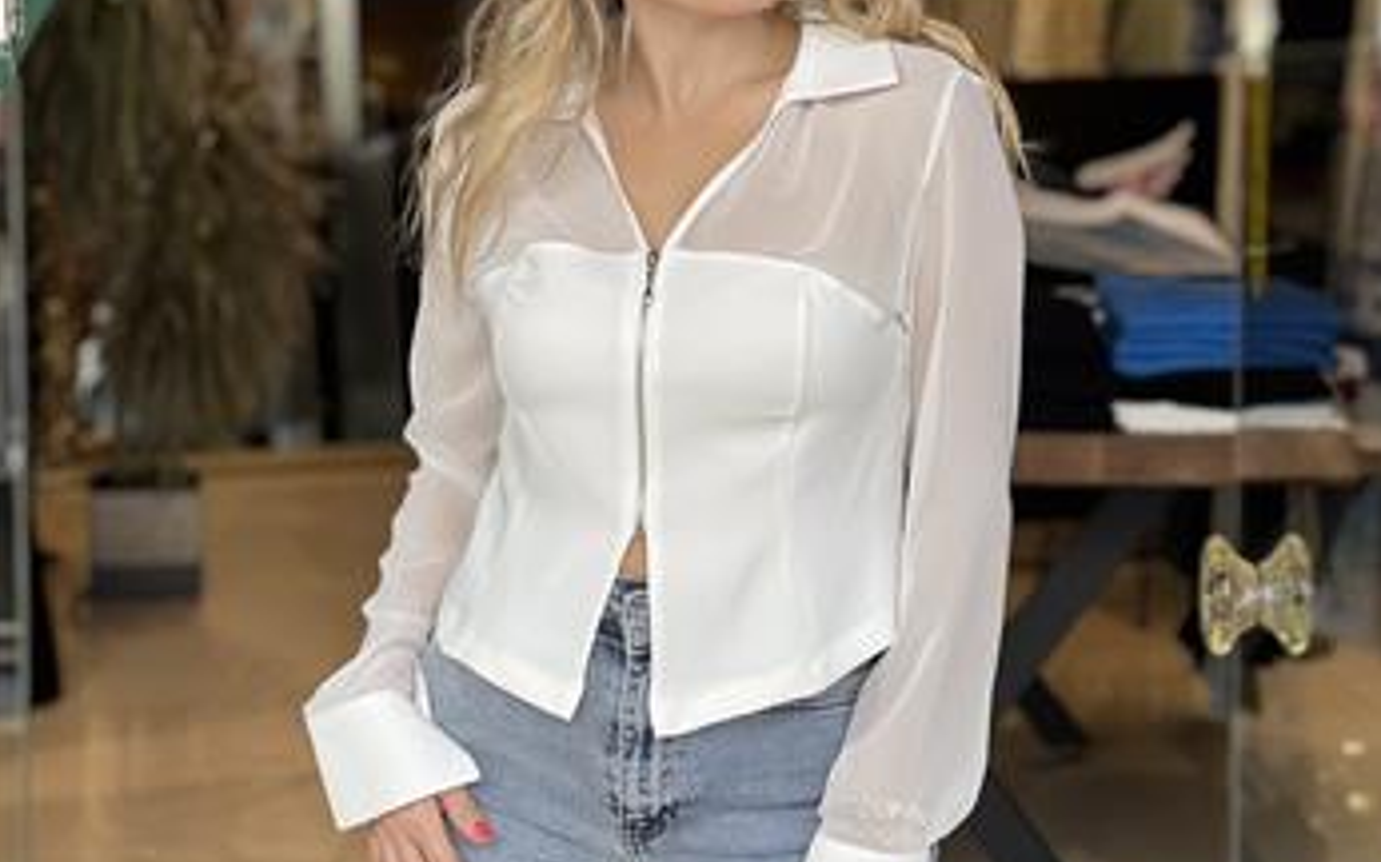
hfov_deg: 18.9
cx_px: 694
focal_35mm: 110
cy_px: 247
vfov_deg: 11.9
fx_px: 4139
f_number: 2.8
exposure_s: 1/100
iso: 20
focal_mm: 9
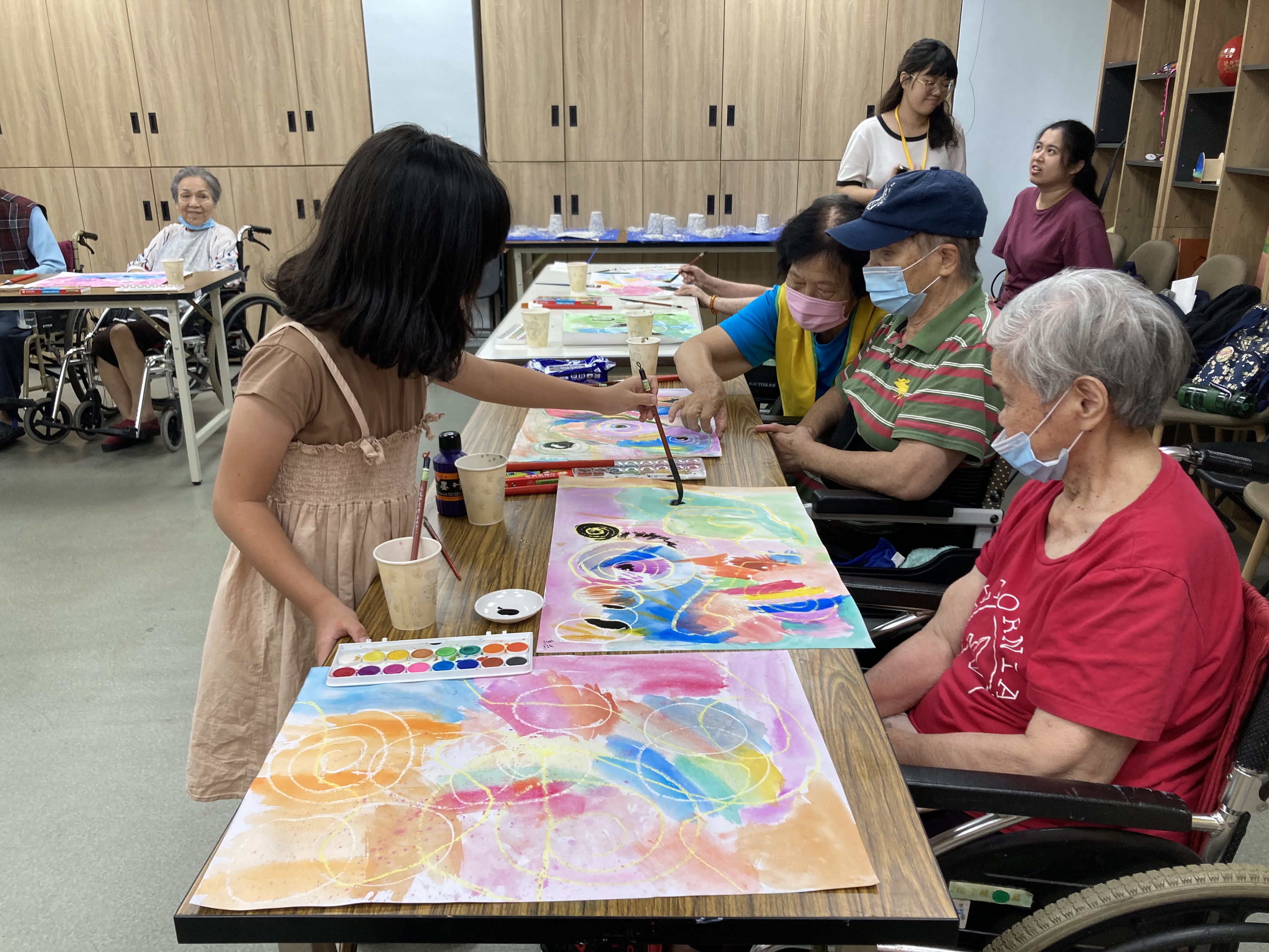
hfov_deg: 63.4
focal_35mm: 28
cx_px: 634
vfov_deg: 49.7
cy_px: 476
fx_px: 1026
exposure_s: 1/60
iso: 64
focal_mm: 3.99
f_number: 1.8
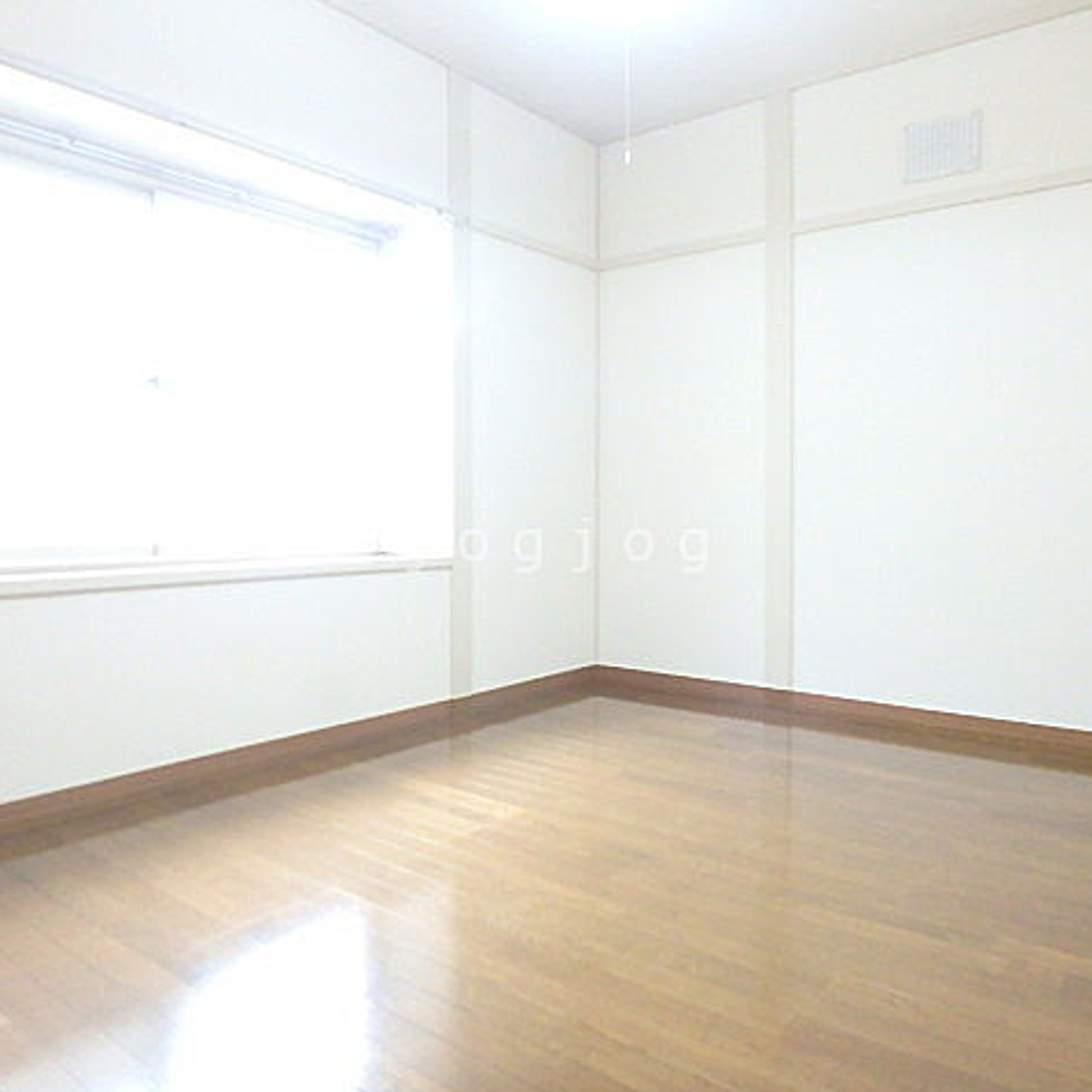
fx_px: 892
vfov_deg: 62.9
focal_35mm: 25
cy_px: 545
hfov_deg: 62.9
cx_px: 563
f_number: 3.5
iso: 800
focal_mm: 3.7
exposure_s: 1/30
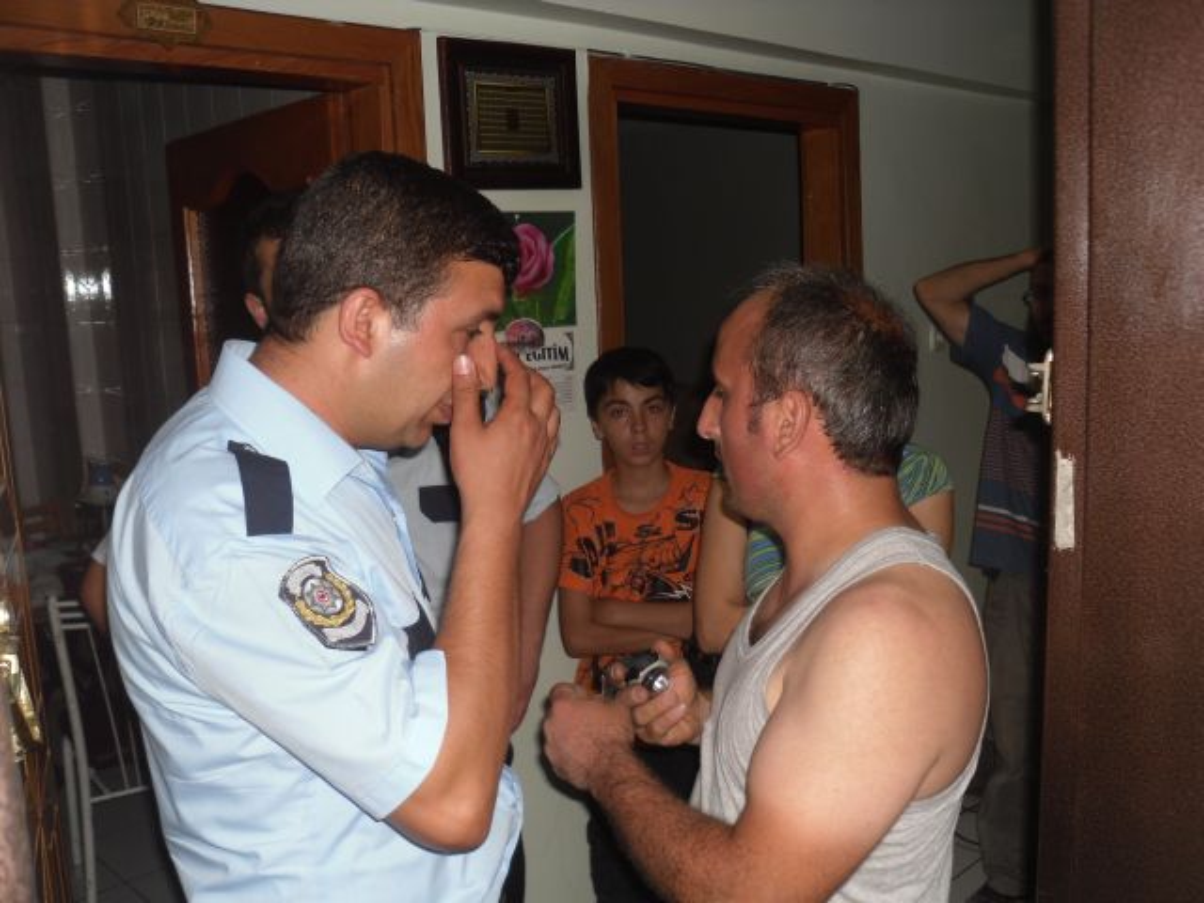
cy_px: 452
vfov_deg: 41.8
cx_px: 602
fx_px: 1183
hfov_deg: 54.0
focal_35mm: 34
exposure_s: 1/45
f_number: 2.8
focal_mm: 6
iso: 80
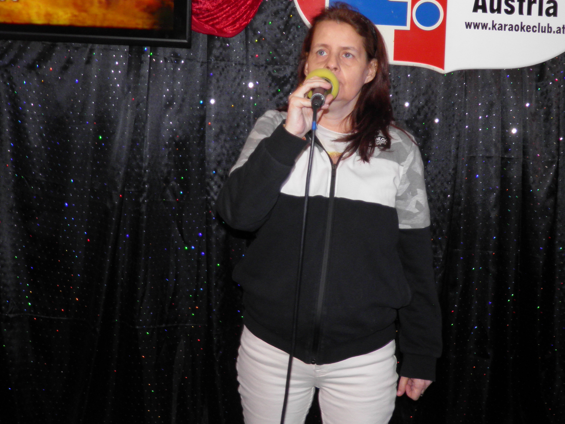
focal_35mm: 42
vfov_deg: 34.1
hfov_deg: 44.8
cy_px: 145
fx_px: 685
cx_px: 274
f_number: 2.8
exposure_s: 1/30
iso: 100
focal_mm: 4.9
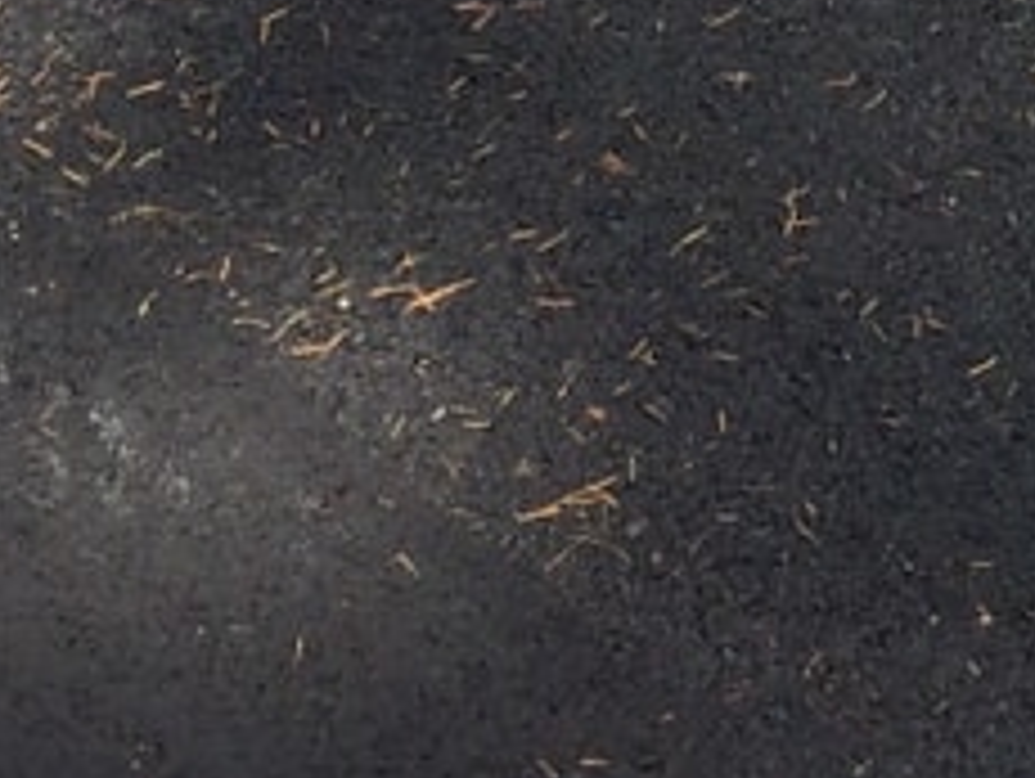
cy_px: -1061
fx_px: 5028
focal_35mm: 168
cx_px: 1901
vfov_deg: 8.2
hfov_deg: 10.9
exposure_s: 1/1080
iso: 32
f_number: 2.2
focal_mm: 4.15
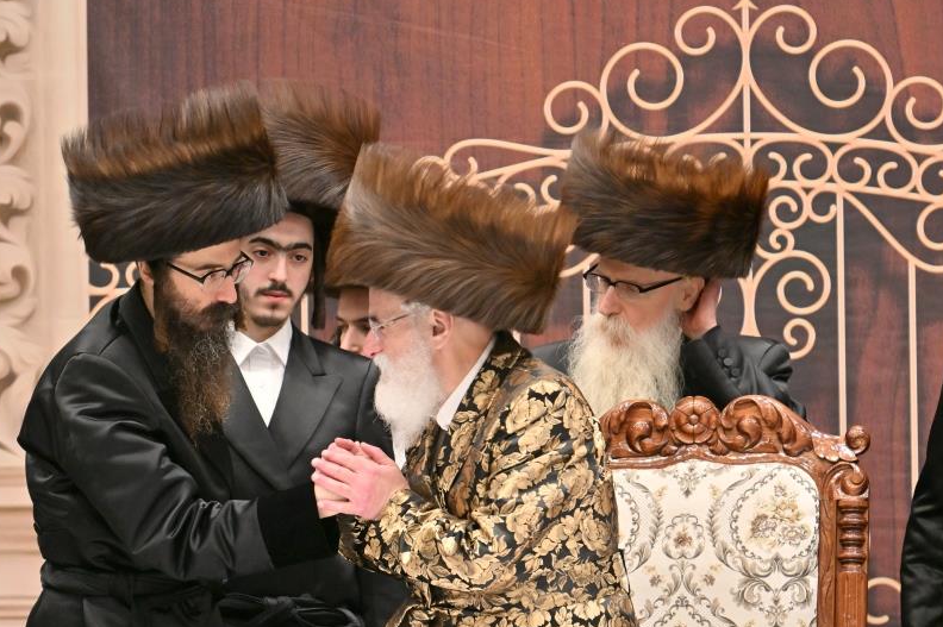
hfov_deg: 5.3
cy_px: 390
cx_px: 497
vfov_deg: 3.5
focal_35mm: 388
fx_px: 10157
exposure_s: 1/400
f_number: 2.8
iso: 400
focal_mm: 200
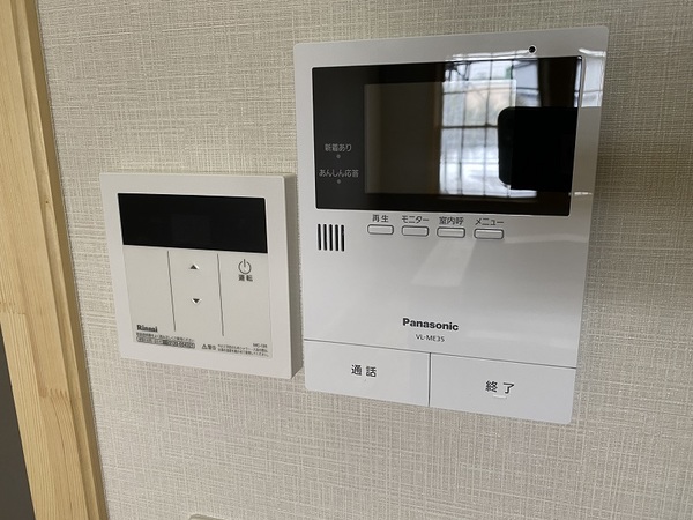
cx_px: 346
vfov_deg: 53.1
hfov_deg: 67.3
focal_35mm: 26
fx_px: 521
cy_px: 260
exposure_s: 1/60
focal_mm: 4.25
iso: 160
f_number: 1.8
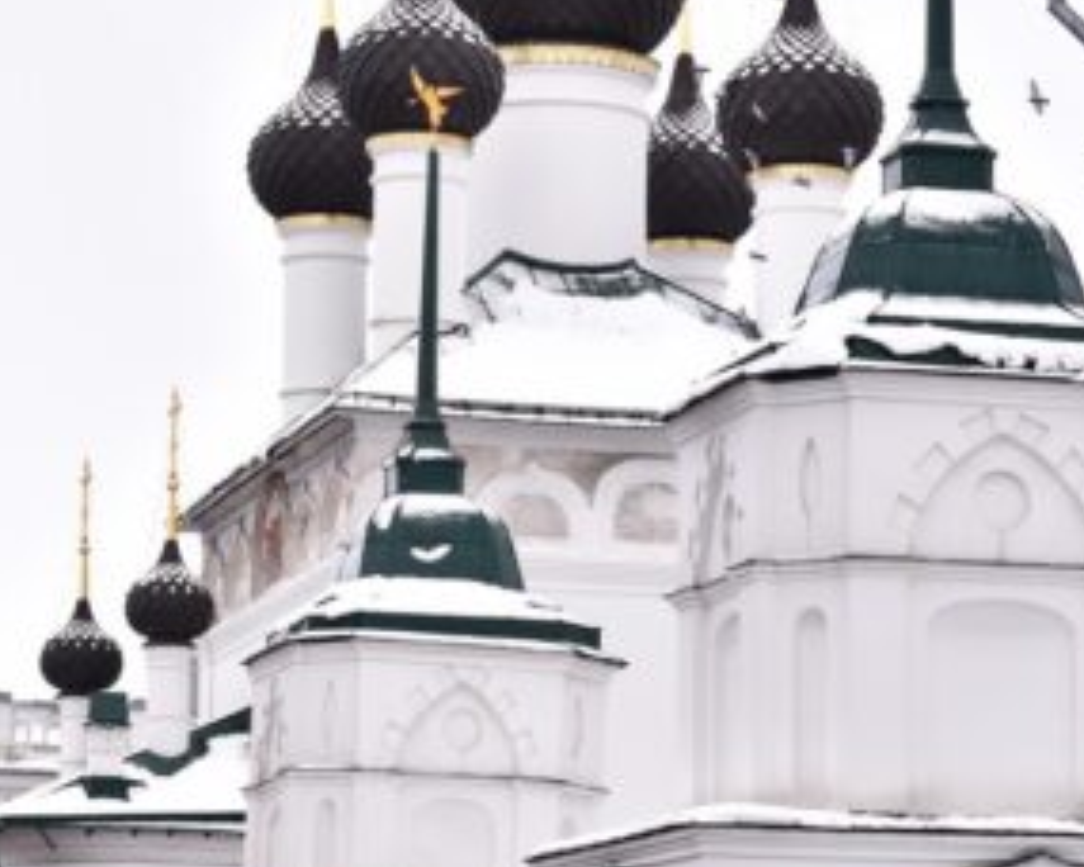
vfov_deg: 8.6
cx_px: 228
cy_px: 276
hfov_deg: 10.8
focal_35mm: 179
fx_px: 5743
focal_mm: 85
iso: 500
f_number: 3.5
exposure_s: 1/400
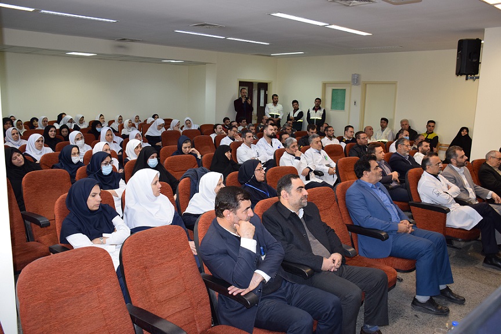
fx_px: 417
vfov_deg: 43.6
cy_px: 167
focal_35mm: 30
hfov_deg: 61.9
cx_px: 250
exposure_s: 1/60
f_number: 4
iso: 800
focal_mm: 20
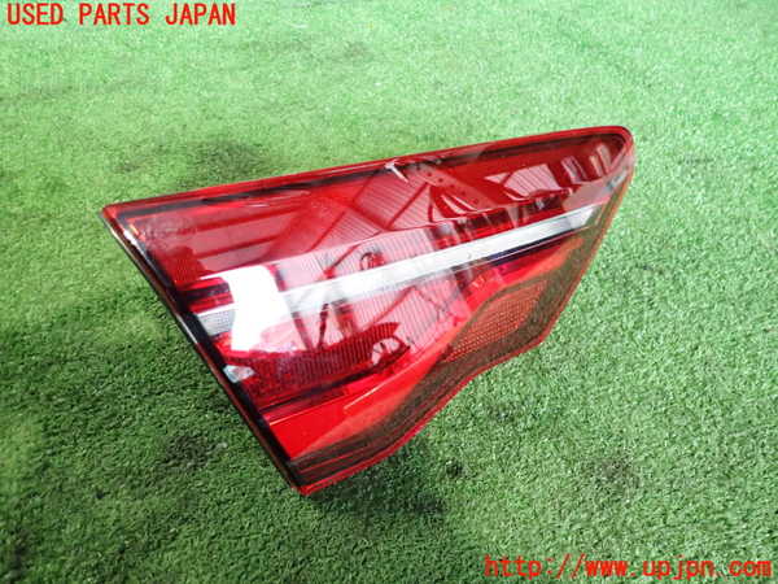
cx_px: 389
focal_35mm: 25
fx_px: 562
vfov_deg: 54.9
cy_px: 292
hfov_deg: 69.4
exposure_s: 1/30
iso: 400
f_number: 2
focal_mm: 4.5
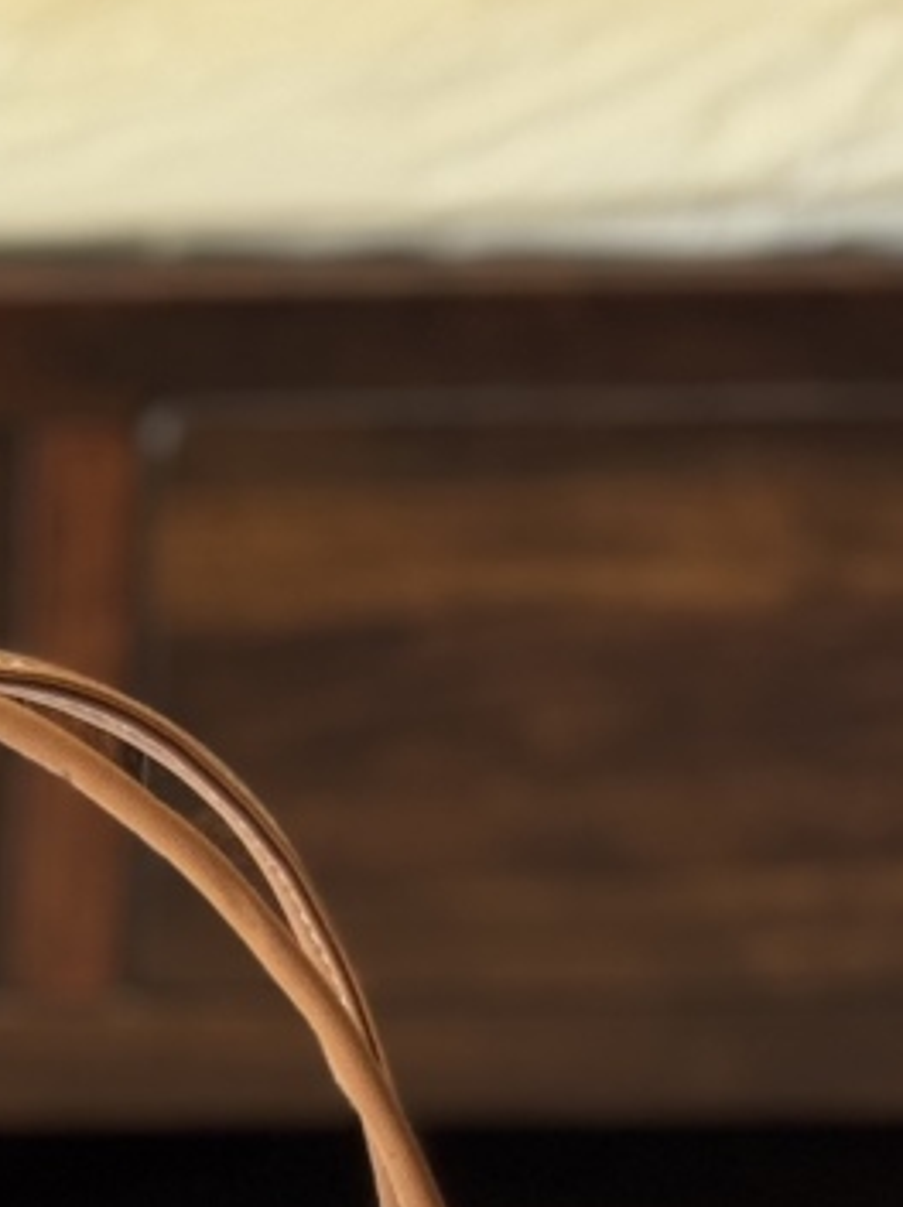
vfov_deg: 9.6
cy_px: 2209
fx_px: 6830
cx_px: -390
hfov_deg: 7.5
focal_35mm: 196
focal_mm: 6.76
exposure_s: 1/65
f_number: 1.78
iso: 100
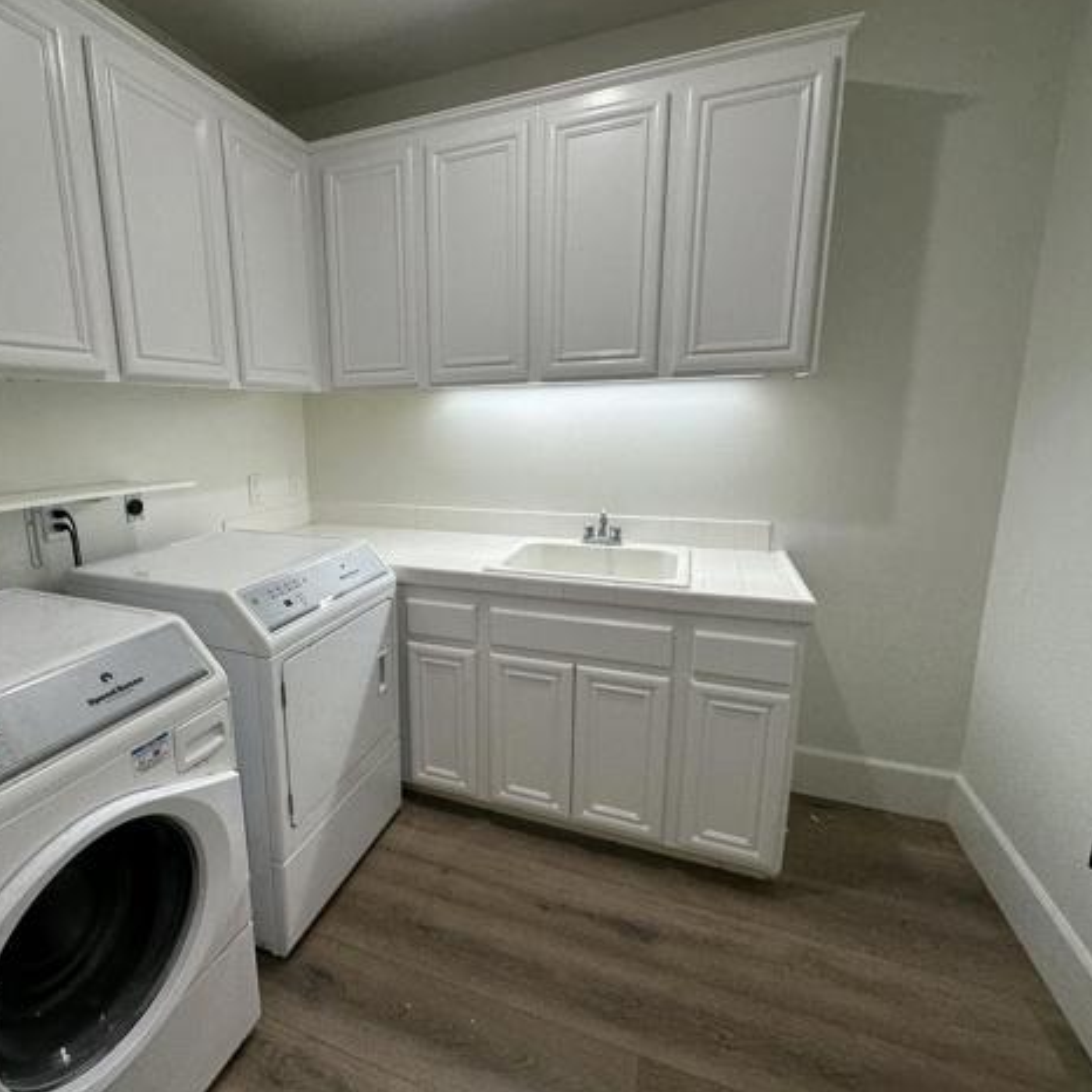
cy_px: 532
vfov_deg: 84.0
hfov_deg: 82.9
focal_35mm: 17
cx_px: 434
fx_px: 607
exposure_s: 1/120
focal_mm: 2.22
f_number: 2.2
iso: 80
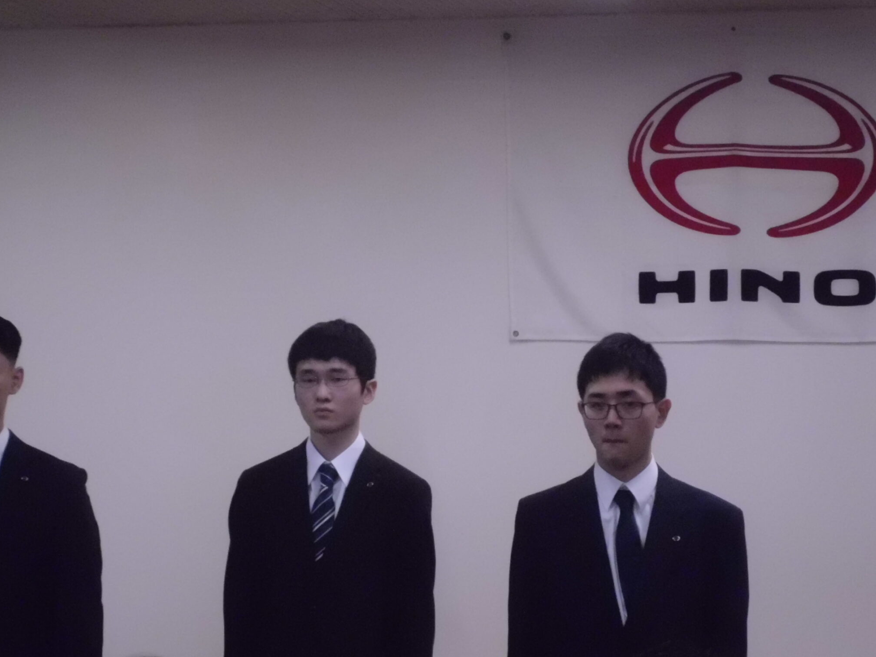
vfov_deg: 11.6
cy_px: 412
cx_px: 372
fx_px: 3239
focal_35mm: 128
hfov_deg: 15.4
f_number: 5.4
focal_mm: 17.8
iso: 800
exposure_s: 1/100
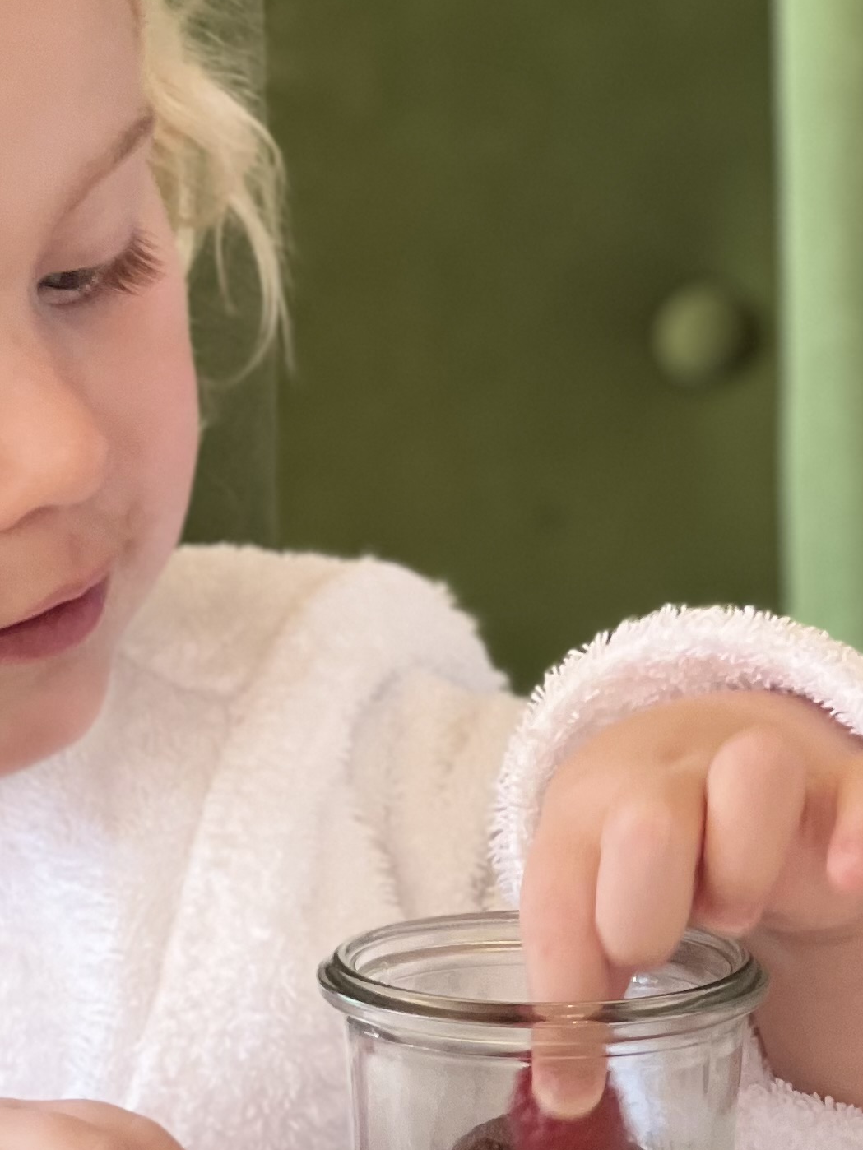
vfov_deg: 8.9
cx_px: 59
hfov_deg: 6.7
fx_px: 7377
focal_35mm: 222
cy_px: 752
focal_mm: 9
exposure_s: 1/33
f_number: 2.8
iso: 125
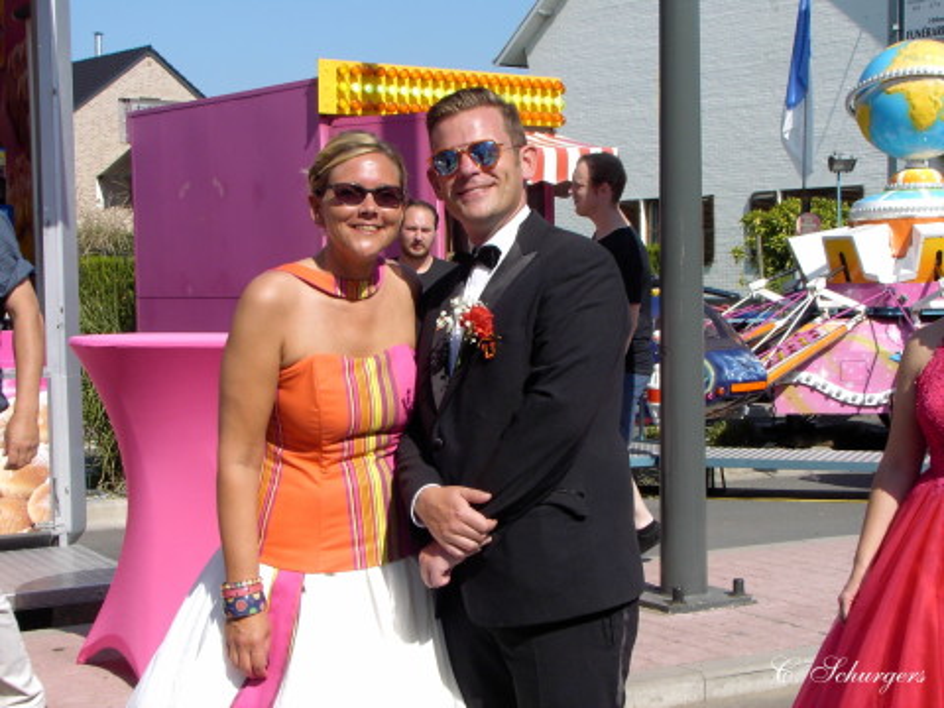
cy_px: 354
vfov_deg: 21.9
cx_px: 472
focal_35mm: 67
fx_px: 1827
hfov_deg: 29.0
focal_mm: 10.4
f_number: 5.6
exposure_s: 1/260
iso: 70
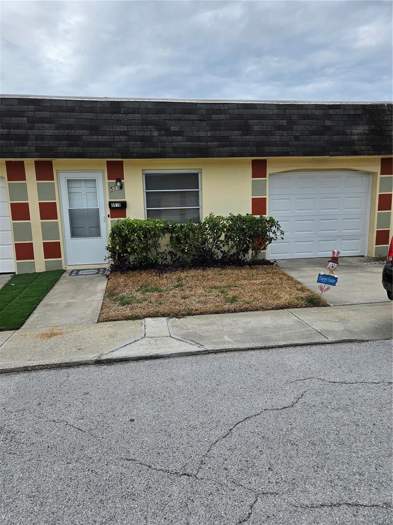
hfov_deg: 58.9
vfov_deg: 73.9
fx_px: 348
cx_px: 196
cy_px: 262
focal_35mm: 23
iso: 25
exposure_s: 1/1742
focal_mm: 5.4
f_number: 1.8
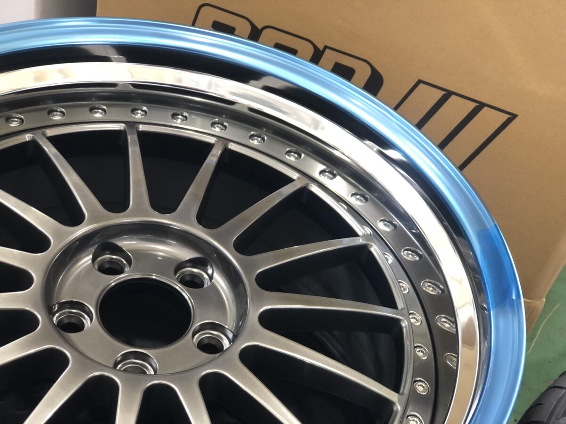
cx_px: 283
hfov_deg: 33.8
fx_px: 932
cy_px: 212
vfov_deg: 25.7
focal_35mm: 57
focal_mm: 6.6
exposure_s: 1/30
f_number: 2.8
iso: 250
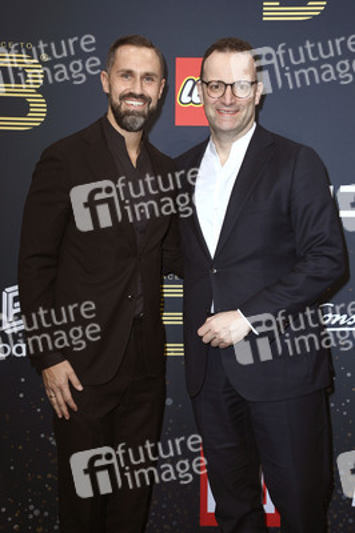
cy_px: 266
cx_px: 178
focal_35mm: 56
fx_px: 830
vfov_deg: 35.7
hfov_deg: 24.2
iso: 320
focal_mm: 56
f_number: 5.6
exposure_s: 1/250
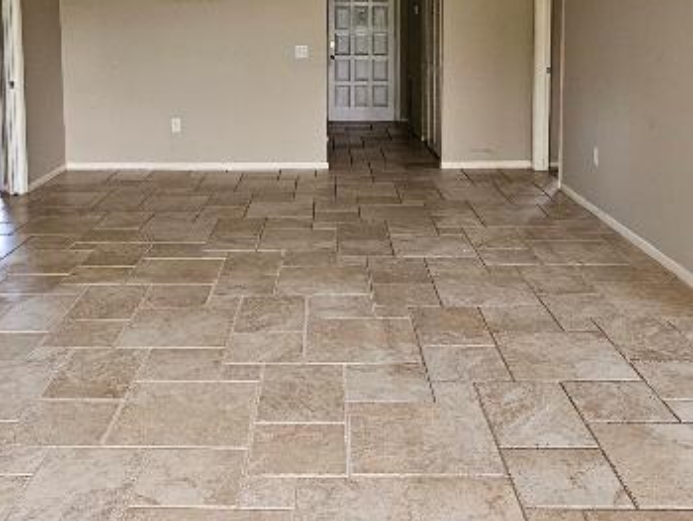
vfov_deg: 36.0
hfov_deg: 48.9
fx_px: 761
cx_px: 313
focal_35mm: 38
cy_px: 77
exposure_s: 1/60
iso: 160
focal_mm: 2.2
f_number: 2.2
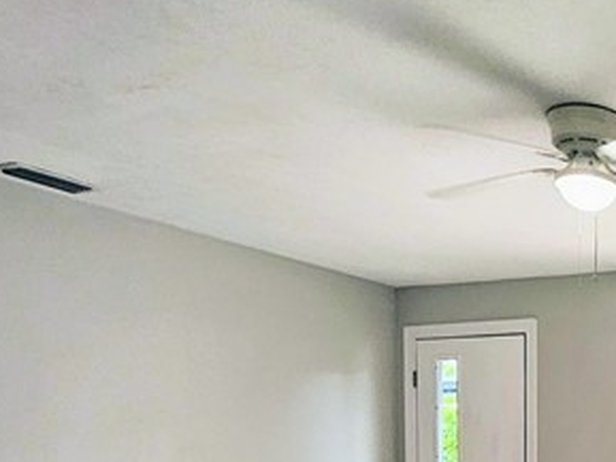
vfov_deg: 27.8
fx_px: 819
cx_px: 808
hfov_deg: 31.4
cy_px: 549
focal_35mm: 46
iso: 100
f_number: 2.2
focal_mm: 2.2
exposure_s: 1/60
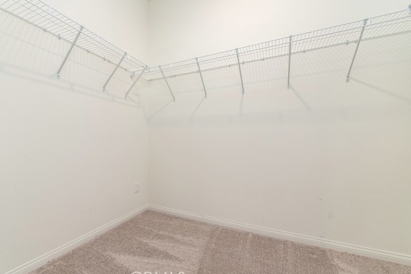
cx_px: 195
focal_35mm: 15
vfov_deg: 77.3
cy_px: 141
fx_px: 171
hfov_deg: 100.3
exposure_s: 1/60
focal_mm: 14
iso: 640
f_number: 4
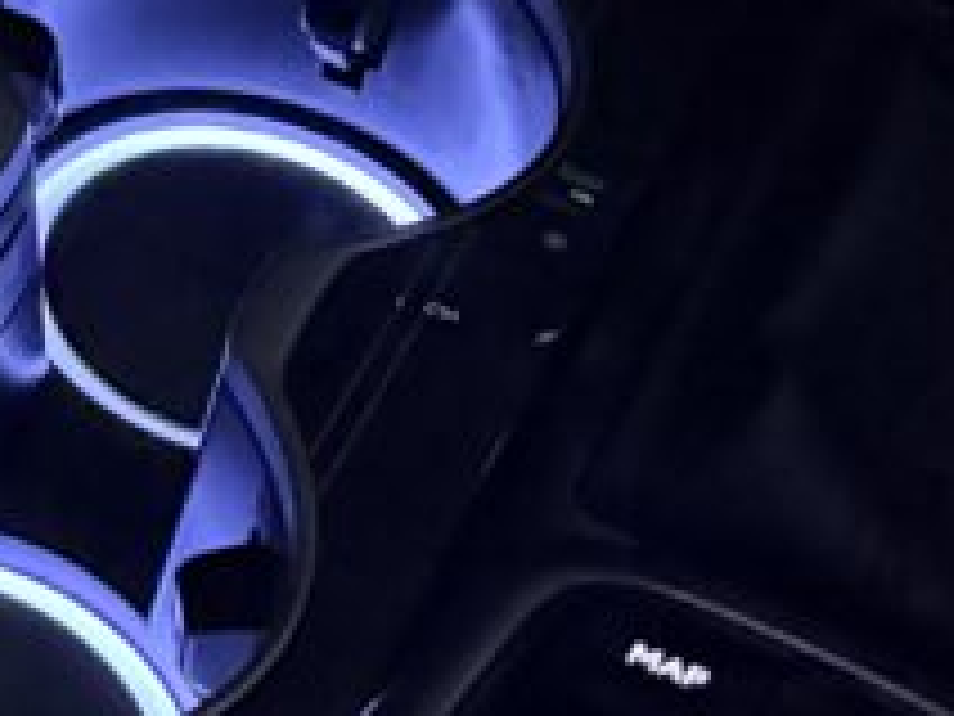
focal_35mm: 116
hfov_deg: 14.7
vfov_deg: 11.5
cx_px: -801
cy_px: -721
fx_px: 3197
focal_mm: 6.76
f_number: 1.78
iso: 12500
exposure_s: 1/15
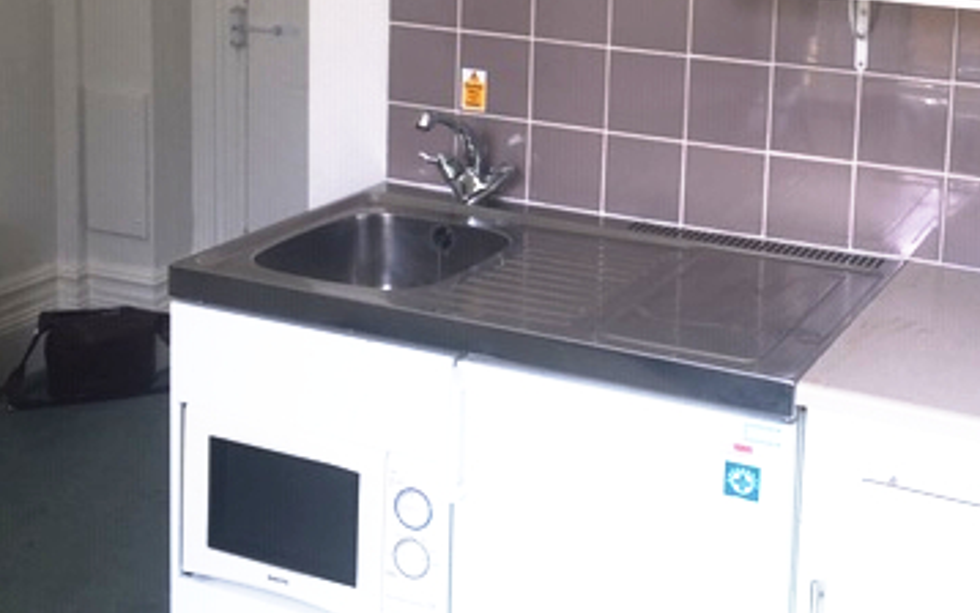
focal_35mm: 55
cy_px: 44
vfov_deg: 22.9
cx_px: 654
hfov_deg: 36.5
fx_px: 1469
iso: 25
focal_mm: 4.15
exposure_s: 1/153
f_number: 2.2
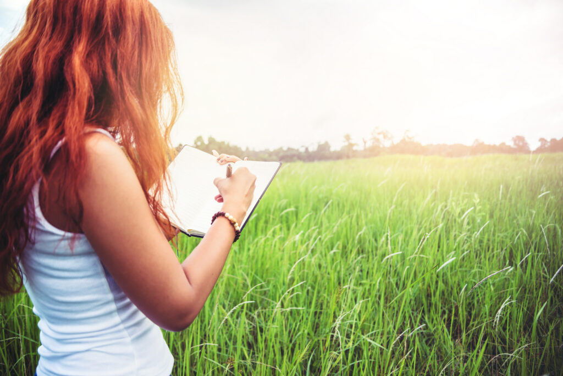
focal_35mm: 24
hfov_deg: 73.7
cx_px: 282
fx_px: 376
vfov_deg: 53.2
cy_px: 188
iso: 125
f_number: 4
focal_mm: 24
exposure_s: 1/1250
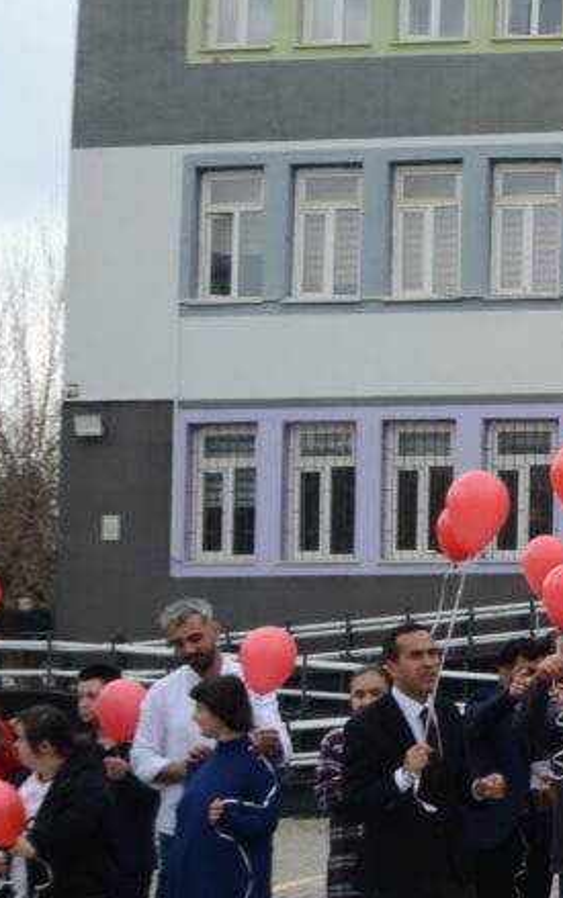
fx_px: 1961
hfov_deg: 13.9
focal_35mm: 80
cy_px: 495
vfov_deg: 25.8
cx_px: 1118
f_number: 8
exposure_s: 1/250
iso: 250
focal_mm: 18
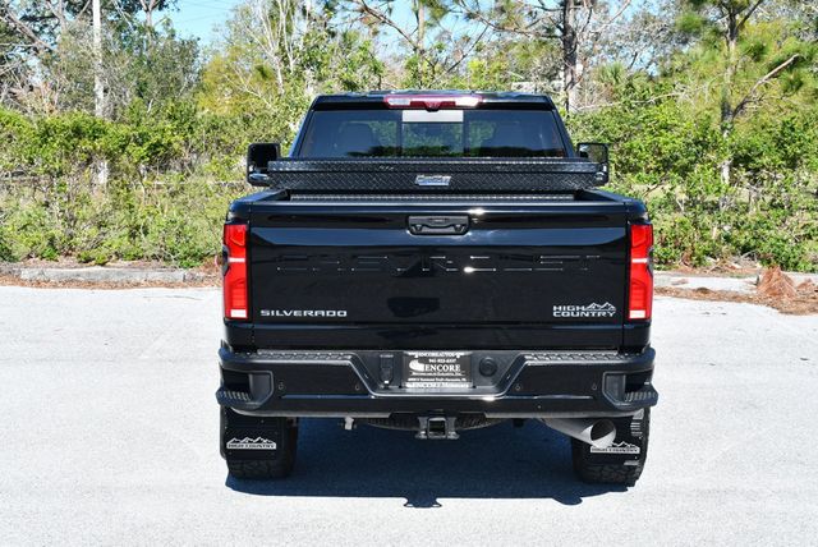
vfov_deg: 23.4
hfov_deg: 34.5
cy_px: 274
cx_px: 409
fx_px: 1319
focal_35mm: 58
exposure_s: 1/250
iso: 140
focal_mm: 29
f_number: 8
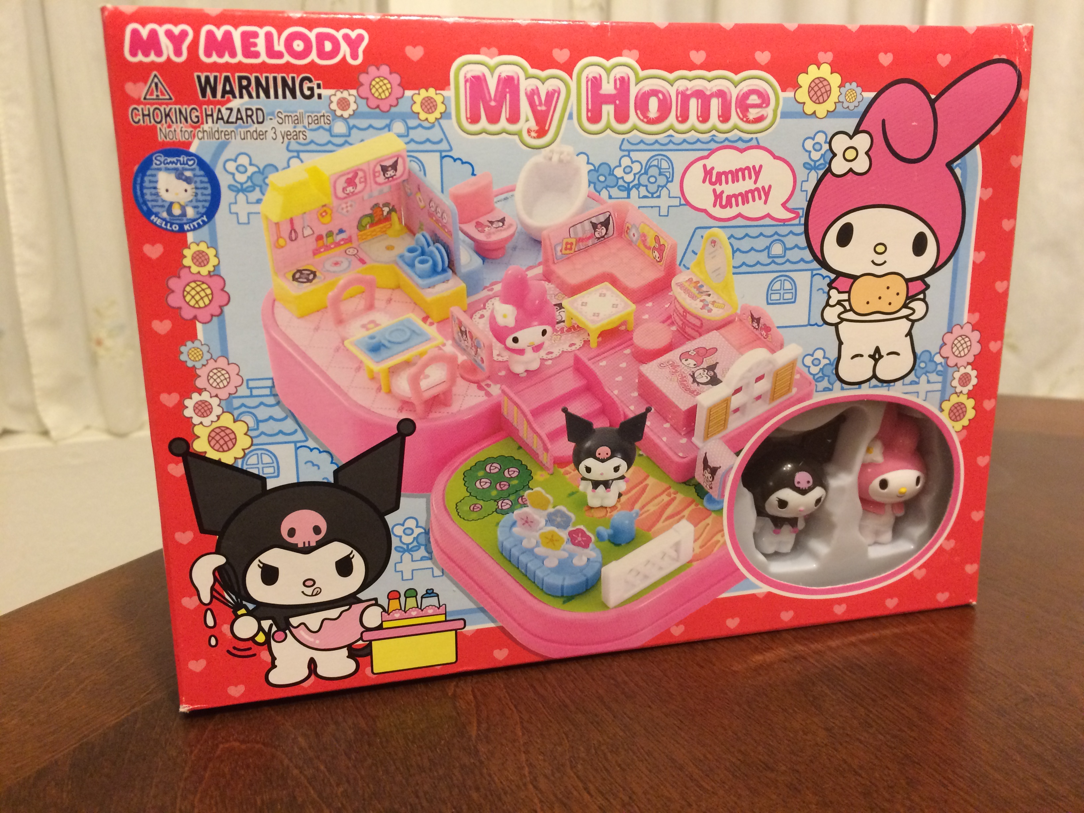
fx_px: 908
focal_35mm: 29
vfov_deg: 48.2
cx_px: 542
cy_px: 406
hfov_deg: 61.7
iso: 200
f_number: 2.2
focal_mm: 4.15
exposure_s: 1/30
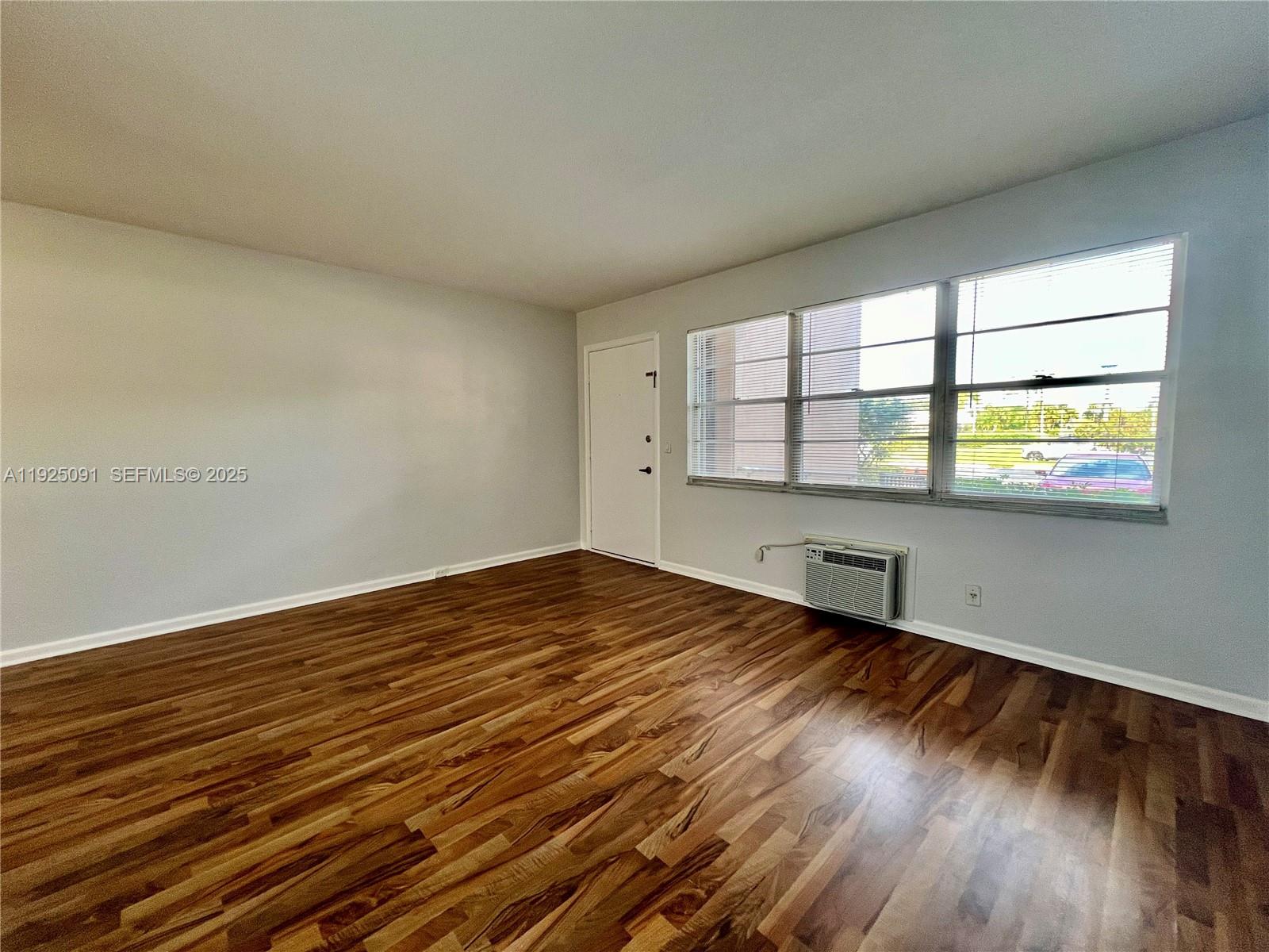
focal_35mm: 13
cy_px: 476
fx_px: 477
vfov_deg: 89.9
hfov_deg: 106.2
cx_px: 634
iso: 200
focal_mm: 1.57
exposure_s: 1/120
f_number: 1.8
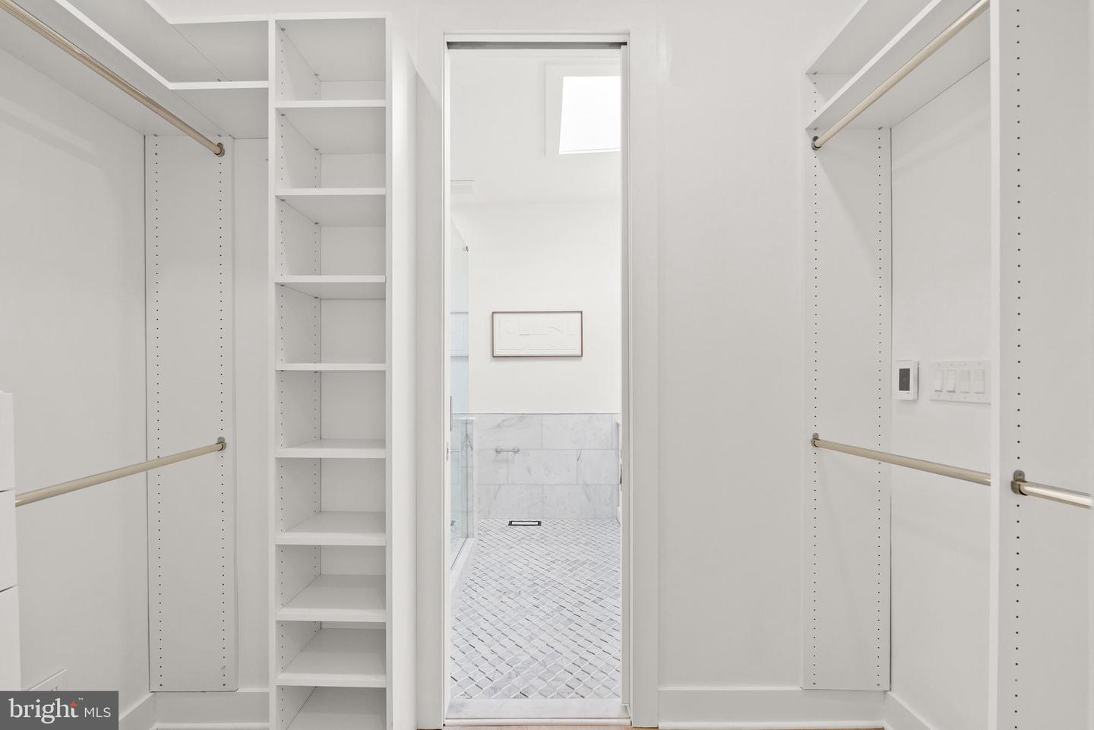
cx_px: 547
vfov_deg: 73.8
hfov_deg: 96.7
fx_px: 486
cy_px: 365
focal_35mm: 16
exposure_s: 1/25
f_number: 7.1
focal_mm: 16
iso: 800
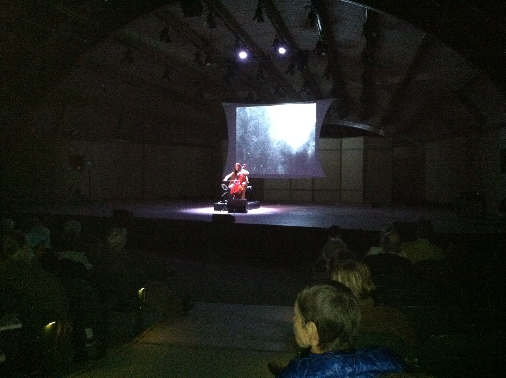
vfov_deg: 40.6
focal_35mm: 35
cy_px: 189
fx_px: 511
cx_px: 253
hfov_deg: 52.7
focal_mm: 3.85
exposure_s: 1/15
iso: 800
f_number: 2.8
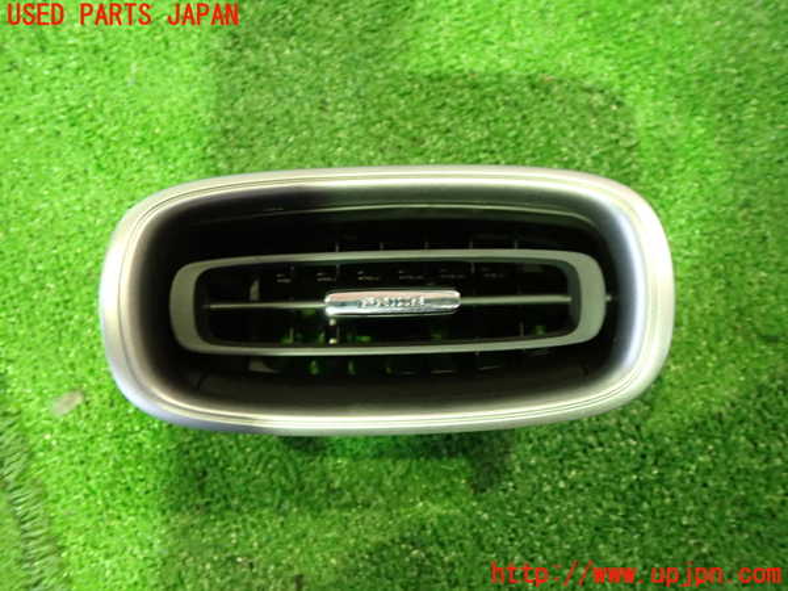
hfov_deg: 60.0
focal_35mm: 30
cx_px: 394
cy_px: 296
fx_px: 683
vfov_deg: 46.8
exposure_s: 1/25
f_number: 2.3
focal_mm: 5.4
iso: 800
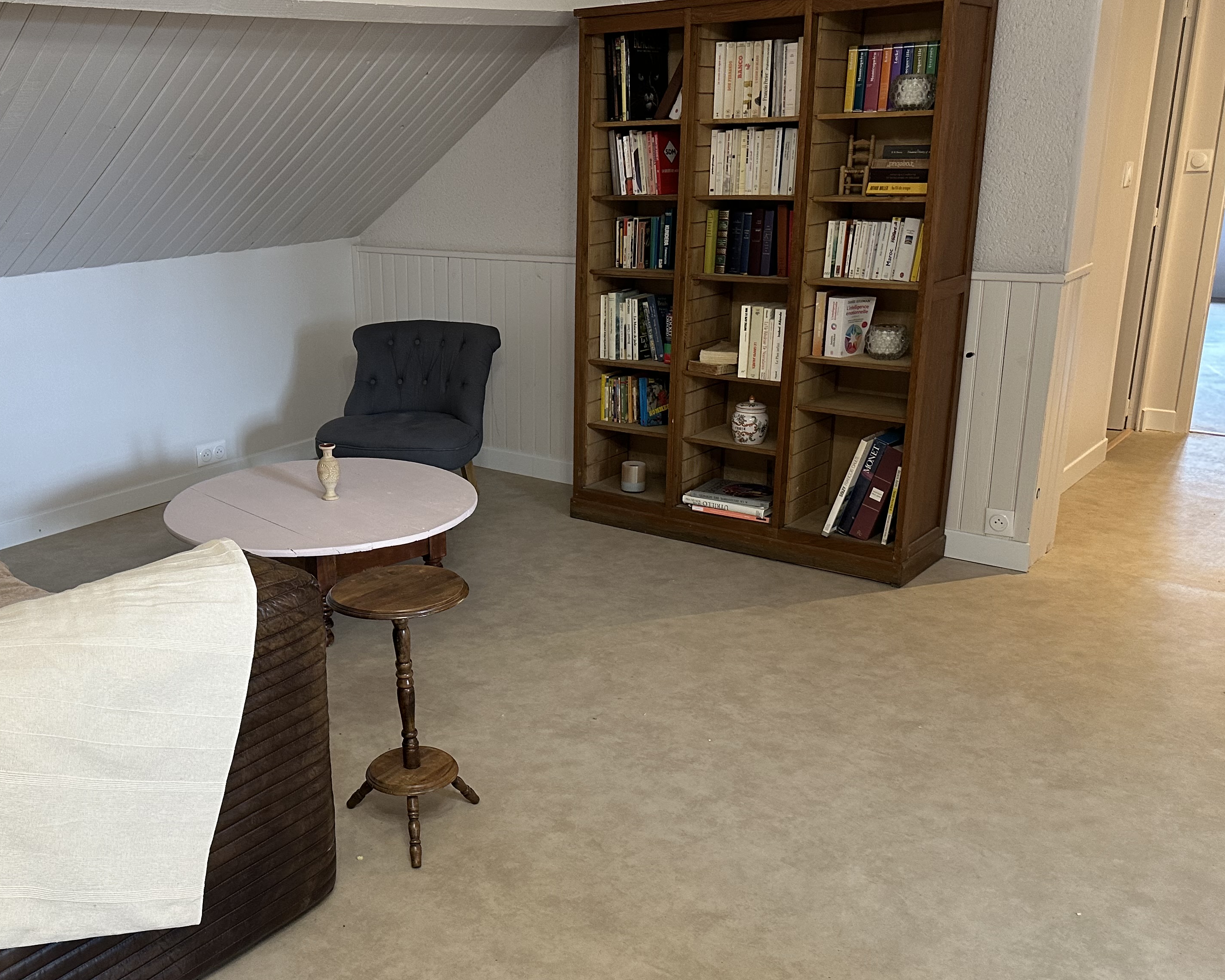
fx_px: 1197
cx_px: 426
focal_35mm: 33
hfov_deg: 53.3
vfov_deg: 44.5
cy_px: 519
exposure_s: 1/60
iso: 320
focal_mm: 6.86
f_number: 1.78
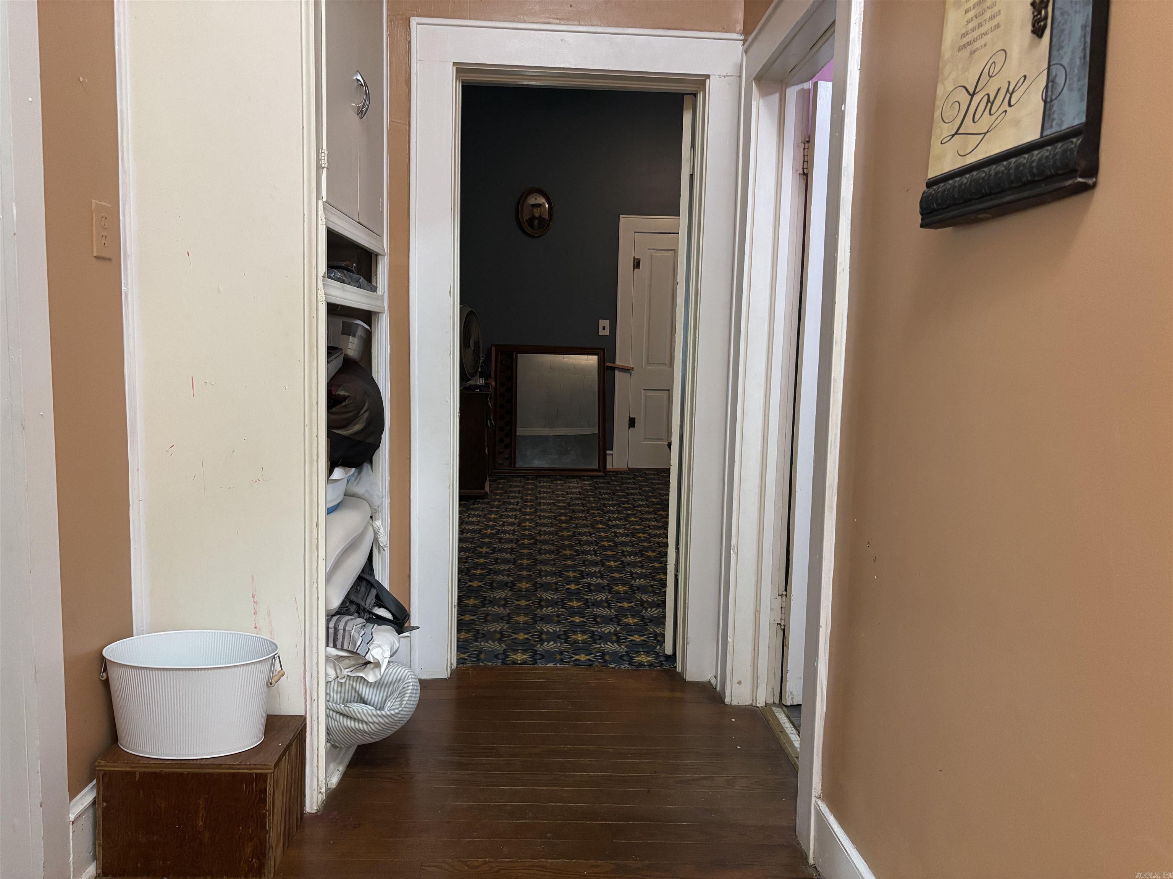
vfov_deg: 53.1
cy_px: 440
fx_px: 881
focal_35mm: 26
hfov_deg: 67.3
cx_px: 586
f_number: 1.6
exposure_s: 1/40
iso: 500
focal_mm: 5.96
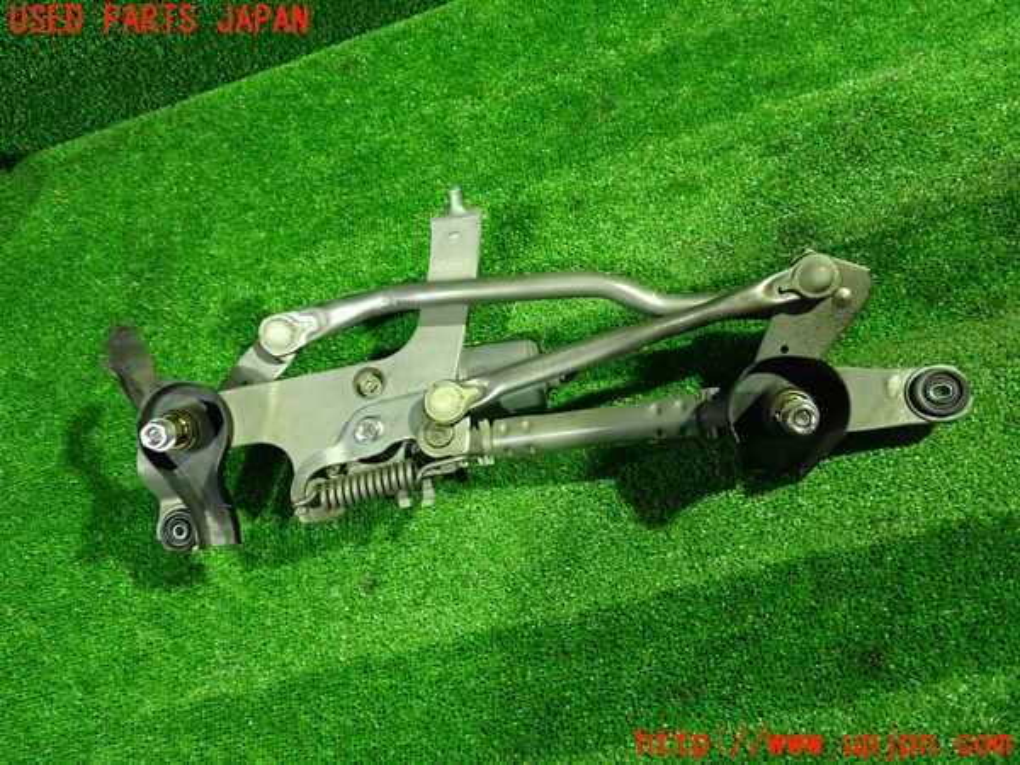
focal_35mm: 30
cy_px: 382
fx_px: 884
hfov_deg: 60.0
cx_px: 510
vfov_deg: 46.8
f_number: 2.3
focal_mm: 5.4
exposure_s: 1/30
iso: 800
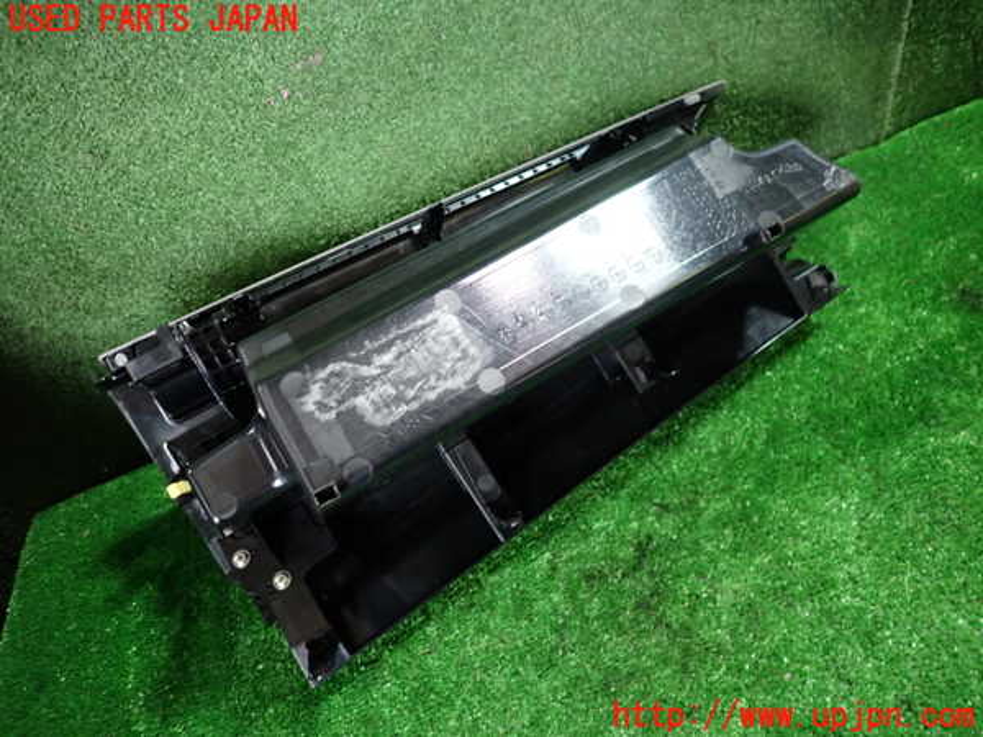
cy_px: 368
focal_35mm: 25
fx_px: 710
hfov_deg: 69.4
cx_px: 492
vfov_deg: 54.9
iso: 250
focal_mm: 4.5
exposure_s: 1/30
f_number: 2
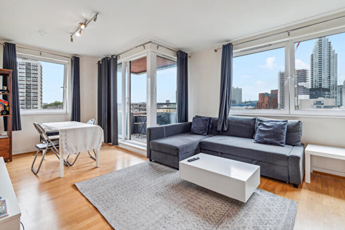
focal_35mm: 16
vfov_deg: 73.8
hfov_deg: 96.7
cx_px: 172
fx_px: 153
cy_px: 115
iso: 400
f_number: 11
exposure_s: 1/13
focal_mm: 16
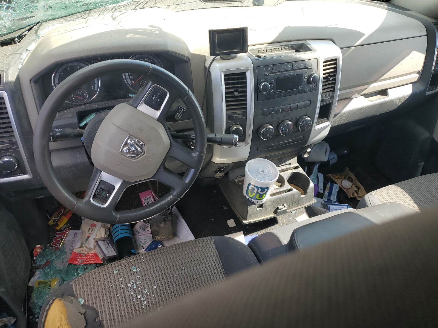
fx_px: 329
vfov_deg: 53.1
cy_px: 164
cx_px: 219
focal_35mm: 26
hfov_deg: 67.3
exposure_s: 1/417
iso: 50
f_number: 1.5
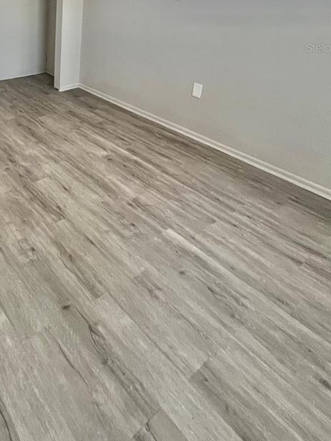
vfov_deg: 59.5
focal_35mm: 25
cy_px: 47
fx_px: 319
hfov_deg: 49.4
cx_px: 38
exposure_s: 1/70
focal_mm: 1.57
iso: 250
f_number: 1.8
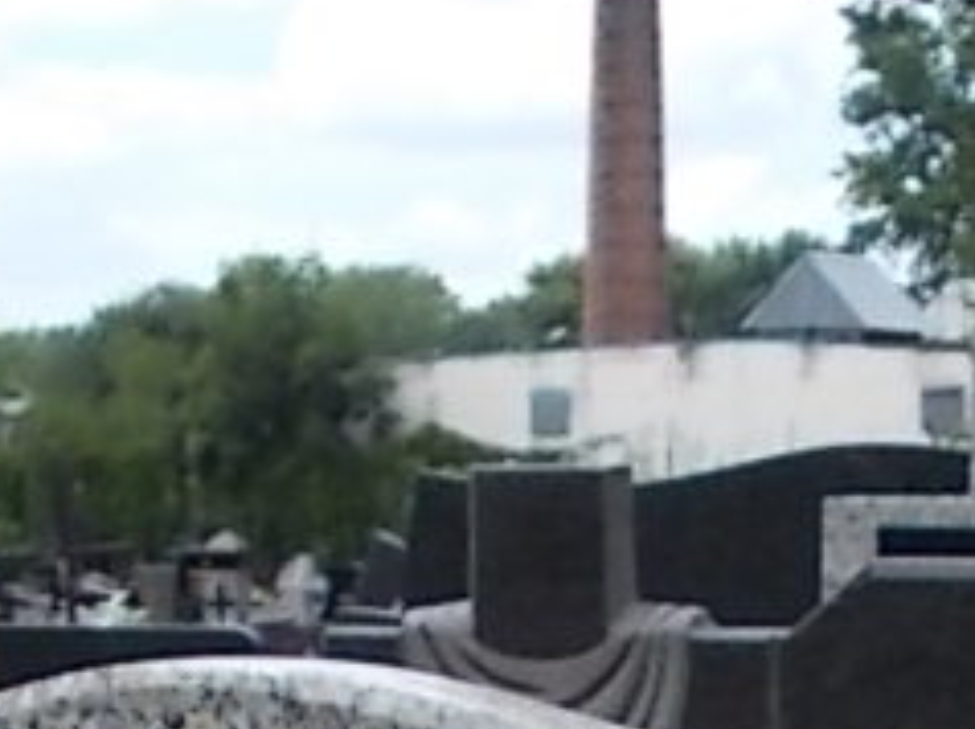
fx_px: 4924
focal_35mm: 175
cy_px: 1544
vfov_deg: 8.0
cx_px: 729
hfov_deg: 11.3
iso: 80
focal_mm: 4.6
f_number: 8
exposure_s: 1/100
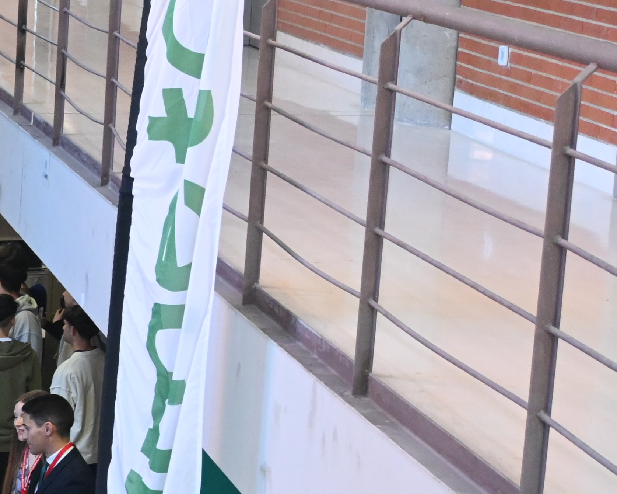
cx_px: -396
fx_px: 2392
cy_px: 353
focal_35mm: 131
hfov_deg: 13.6
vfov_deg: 11.8
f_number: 4.5
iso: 1800
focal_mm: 28
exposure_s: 1/125
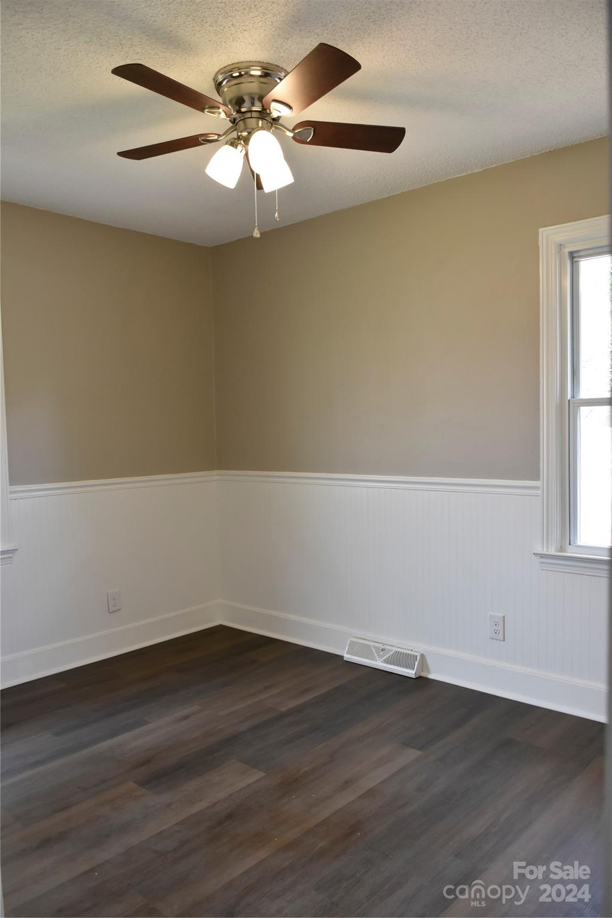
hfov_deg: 47.9
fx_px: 688
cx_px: 306
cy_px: 459
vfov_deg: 67.4
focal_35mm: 27
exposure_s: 1/125
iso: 800
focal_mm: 18
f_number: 5.6
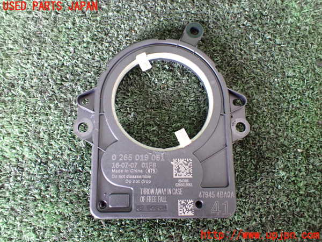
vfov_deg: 46.8
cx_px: 161
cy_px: 121
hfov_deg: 60.0
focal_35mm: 30
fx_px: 279
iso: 1000
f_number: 2.3
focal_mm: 5.4
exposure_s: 1/30
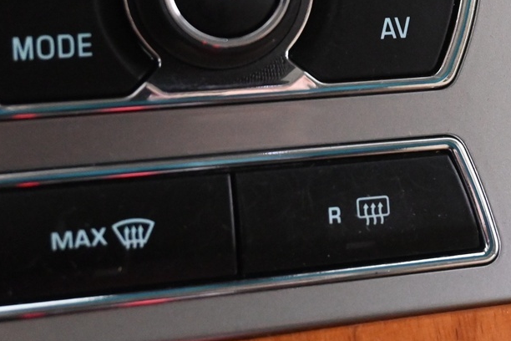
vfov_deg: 16.1
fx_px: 1183
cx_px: 418
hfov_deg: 24.0
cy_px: 18
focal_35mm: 83
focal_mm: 21
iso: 3600
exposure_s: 1/30
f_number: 4
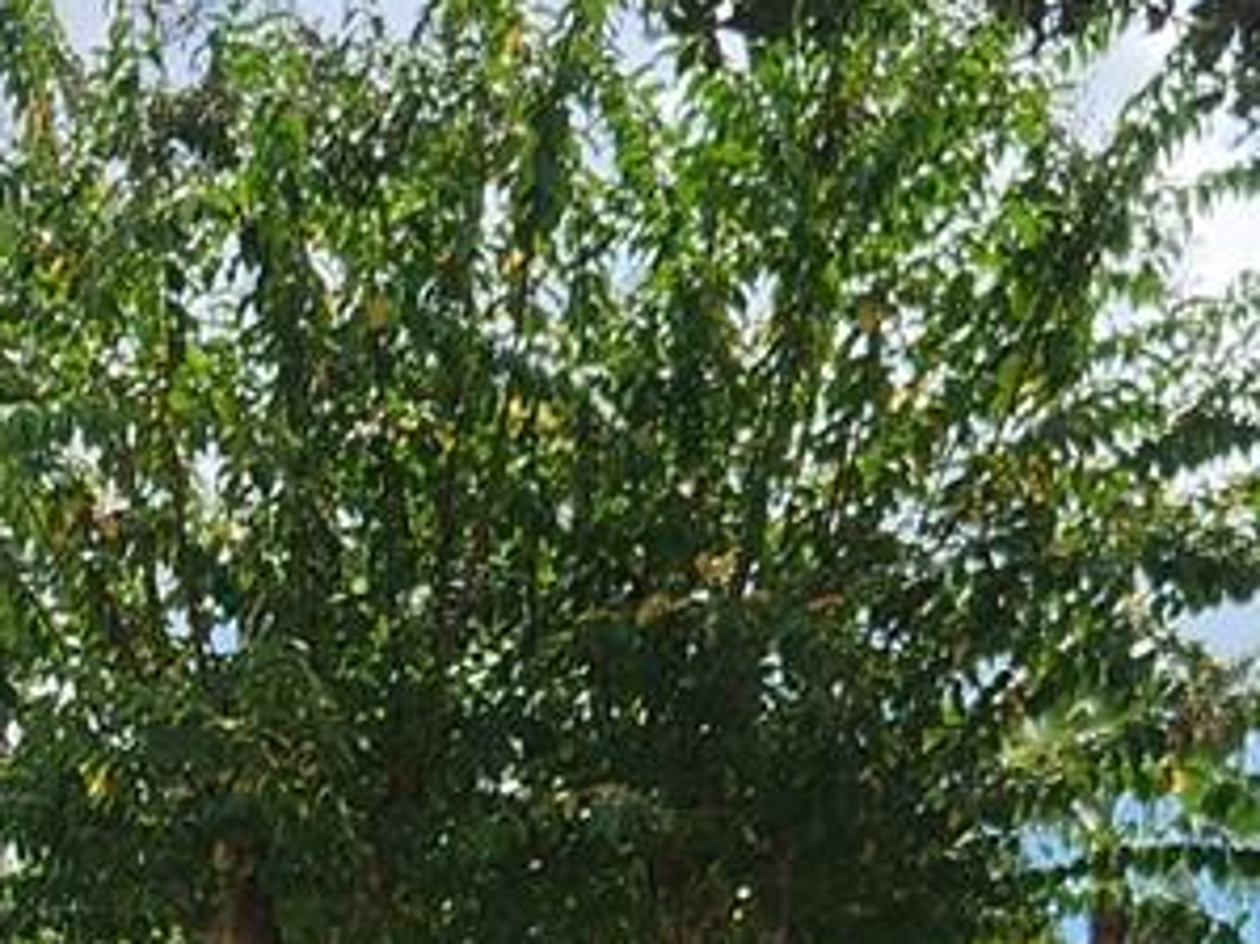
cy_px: 1500
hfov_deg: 15.3
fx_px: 4475
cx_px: -354
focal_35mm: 123
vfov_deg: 11.4
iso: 20
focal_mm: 5.4
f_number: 1.8
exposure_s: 1/1441
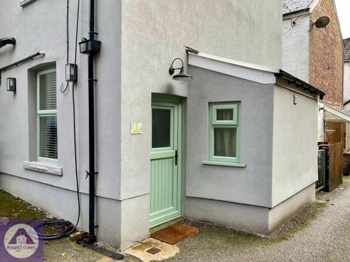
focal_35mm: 29
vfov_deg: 48.2
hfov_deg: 61.7
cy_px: 131
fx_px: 293
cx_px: 175
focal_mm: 3
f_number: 1.8
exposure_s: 1/166
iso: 16
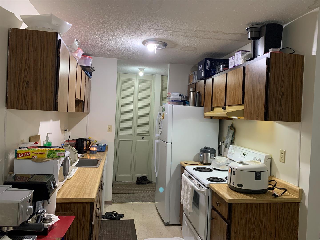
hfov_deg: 67.3
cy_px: 120
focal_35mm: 26
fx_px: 240
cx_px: 160
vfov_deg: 53.1
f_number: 1.8
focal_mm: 4.25
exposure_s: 1/60
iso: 200
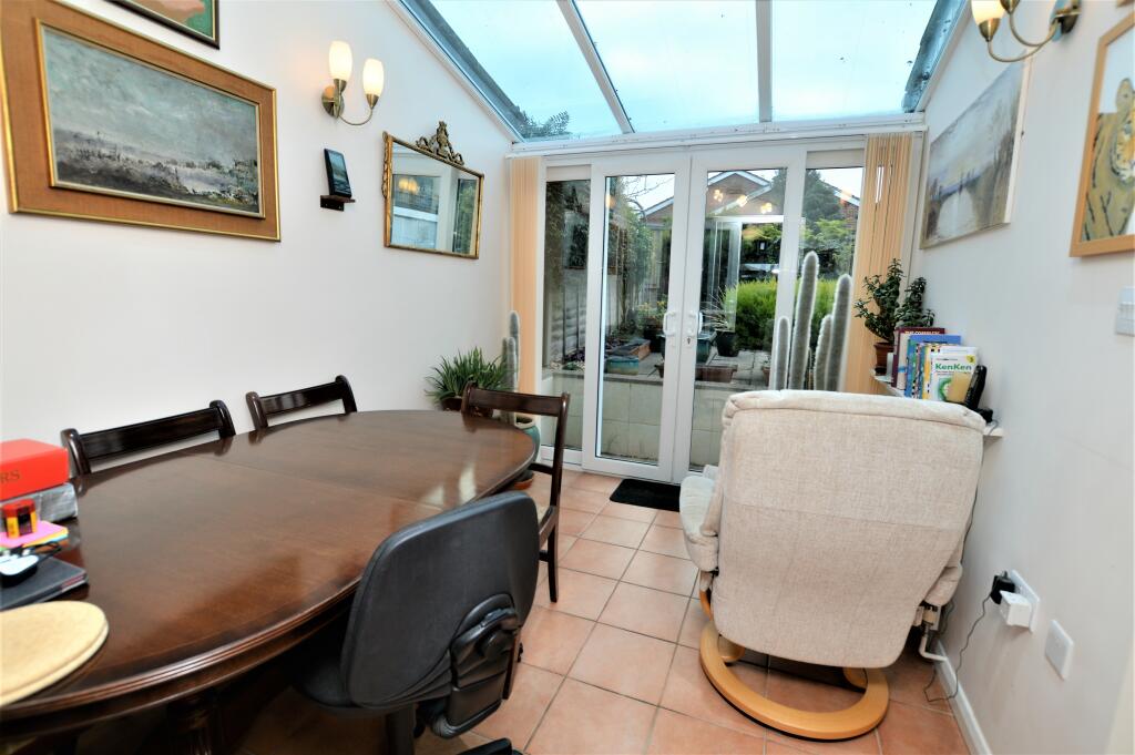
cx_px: 568
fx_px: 473
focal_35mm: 15
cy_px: 378
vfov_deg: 77.2
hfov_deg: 100.4
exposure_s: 1/100
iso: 100
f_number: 4.5
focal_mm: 10
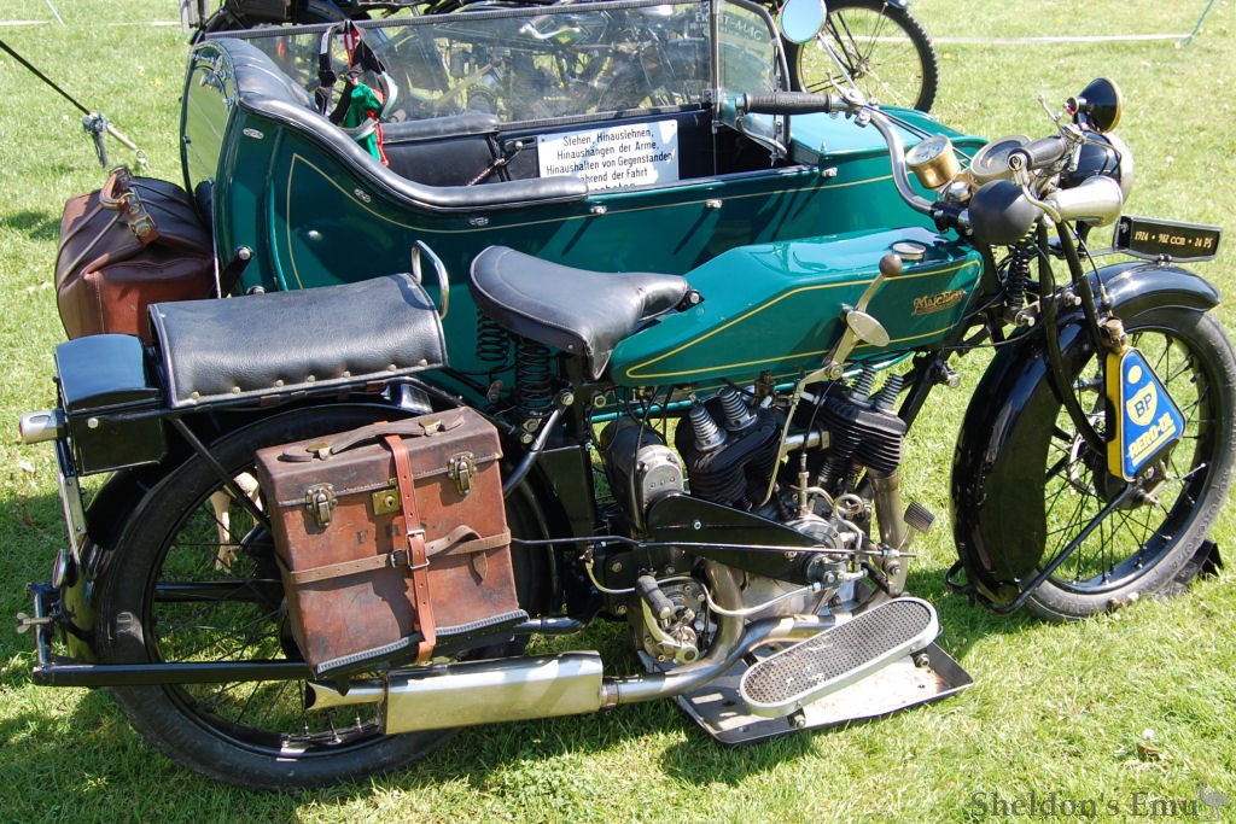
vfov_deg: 38.4
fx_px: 1185
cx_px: 618
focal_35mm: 34
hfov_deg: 55.1
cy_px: 412
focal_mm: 23
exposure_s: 1/160
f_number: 6.3
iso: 200
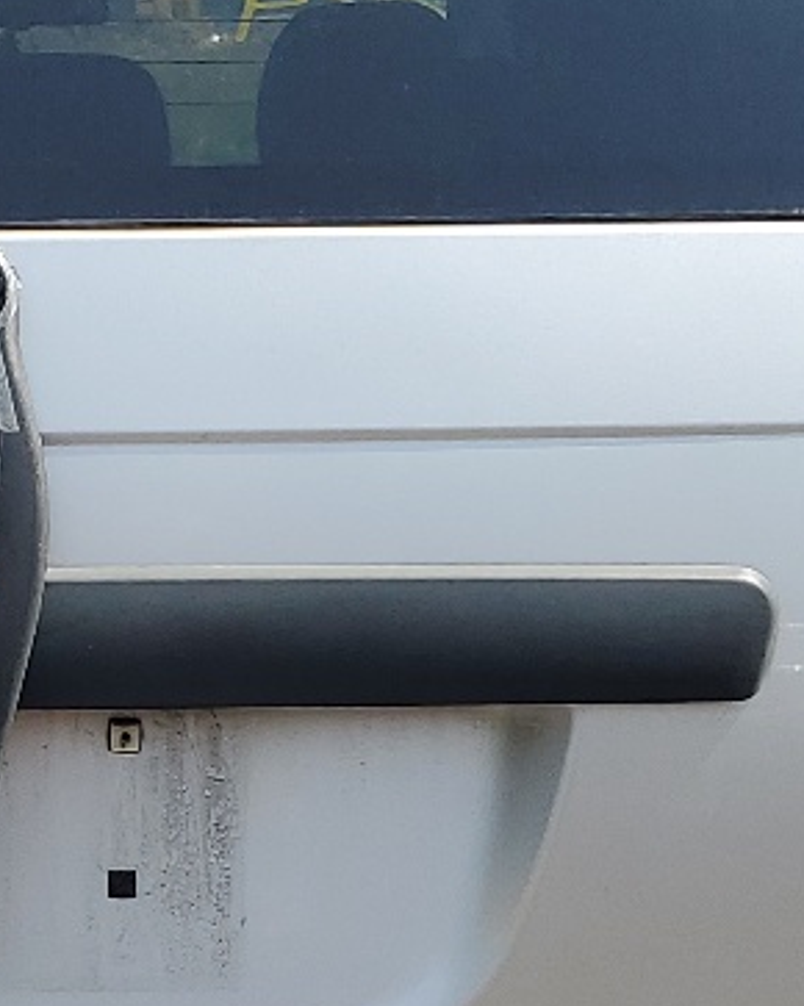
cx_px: 6
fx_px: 3334
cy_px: 646
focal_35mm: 112
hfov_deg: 13.6
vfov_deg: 17.1
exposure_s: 1/2500
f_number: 1.5
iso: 50
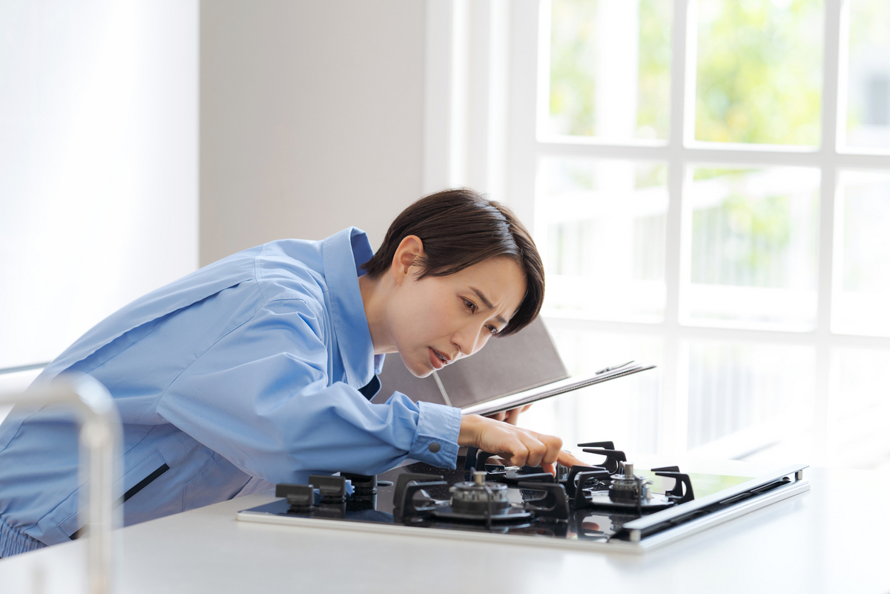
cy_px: 297
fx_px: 3337
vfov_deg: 10.2
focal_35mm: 135
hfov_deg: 15.2
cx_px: 445
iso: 250
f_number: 2.8
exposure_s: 1/400
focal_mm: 135
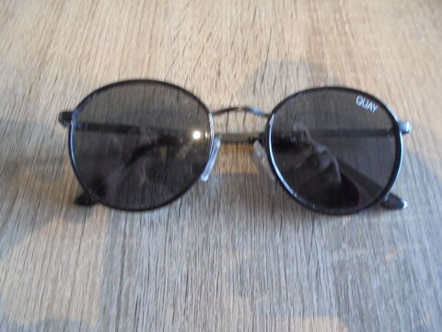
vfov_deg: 53.1
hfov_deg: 67.3
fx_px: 332
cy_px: 166
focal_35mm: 26
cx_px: 221
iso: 400
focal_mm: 4.6
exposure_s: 1/20
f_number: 3.5
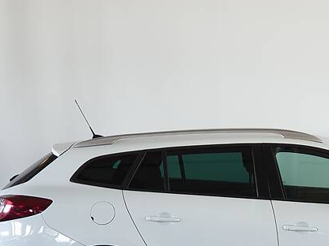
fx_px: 950
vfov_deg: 14.7
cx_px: 287
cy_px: 218
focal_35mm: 100
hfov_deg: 19.3
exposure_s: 1/33
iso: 100
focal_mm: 6
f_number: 2.4
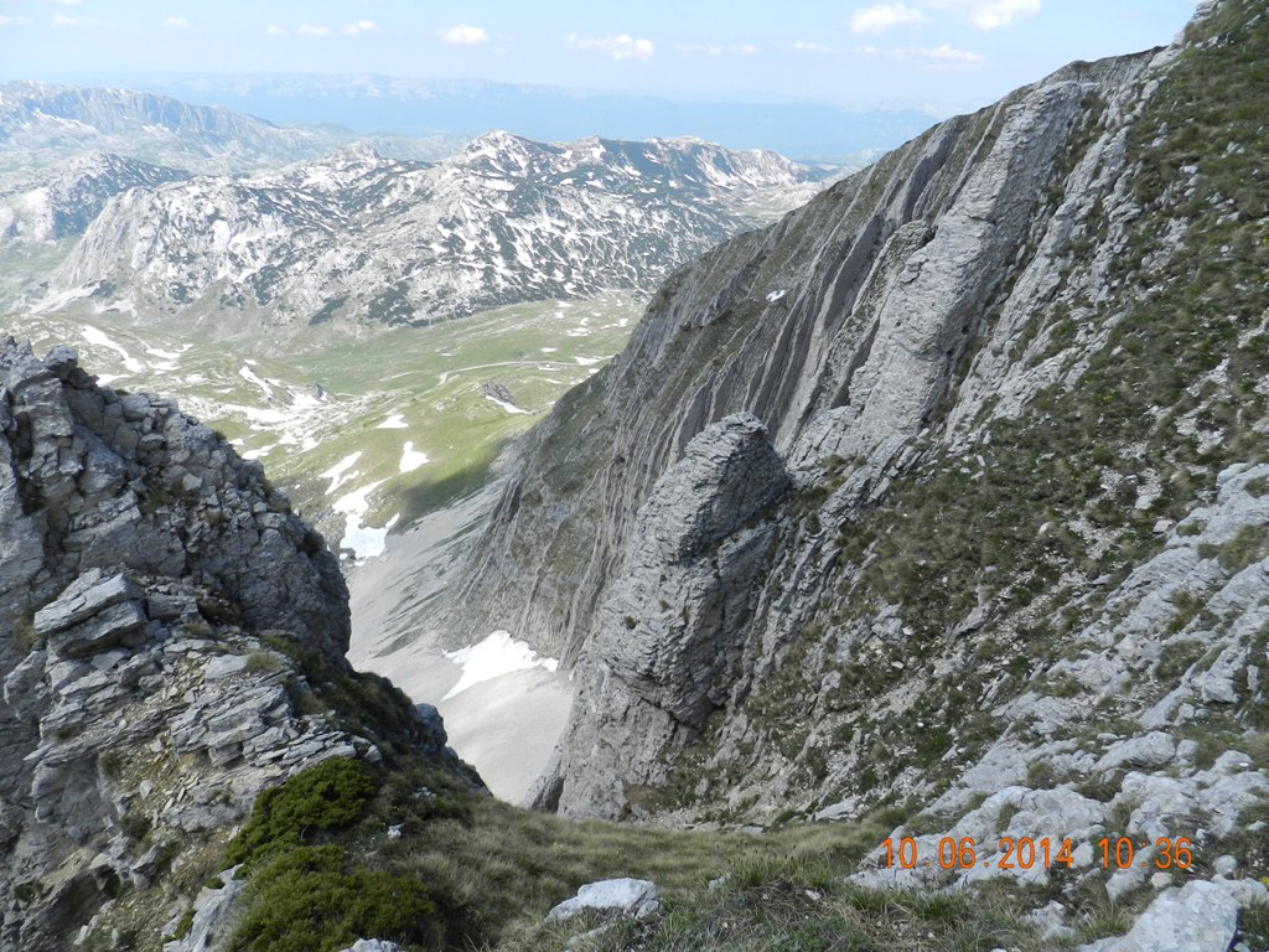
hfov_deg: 73.9
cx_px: 634
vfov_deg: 58.9
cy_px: 476
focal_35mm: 23
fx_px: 843
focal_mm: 4
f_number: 3.4
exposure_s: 1/1000
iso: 160
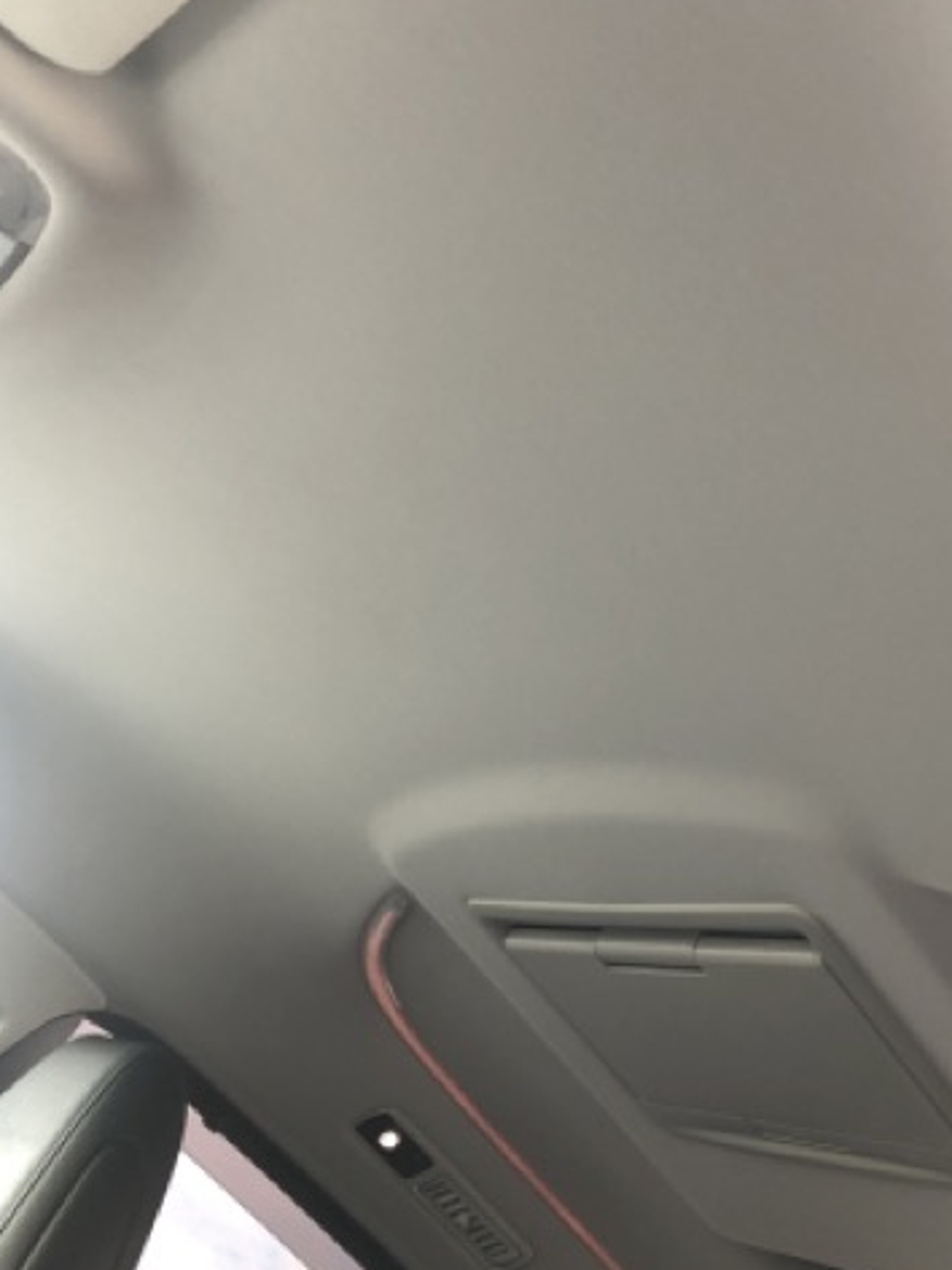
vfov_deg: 49.0
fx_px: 1393
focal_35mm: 38
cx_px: 570
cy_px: 611
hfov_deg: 37.6
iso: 40
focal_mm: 3.99
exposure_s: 1/24
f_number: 1.8
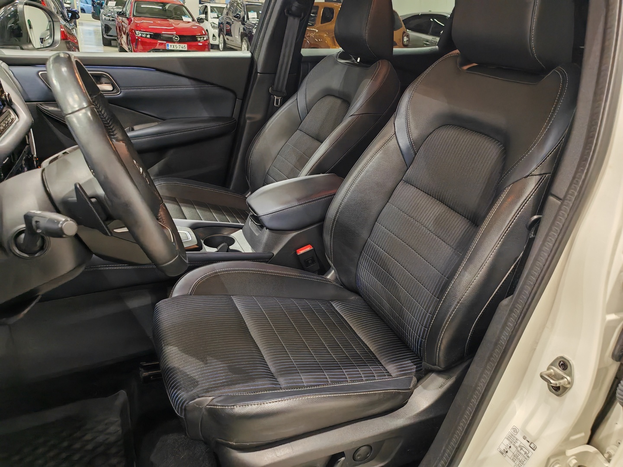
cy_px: 234
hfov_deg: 67.3
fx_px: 468
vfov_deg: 53.1
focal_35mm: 26
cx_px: 312
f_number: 1.6
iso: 800
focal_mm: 5.4
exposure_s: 1/230
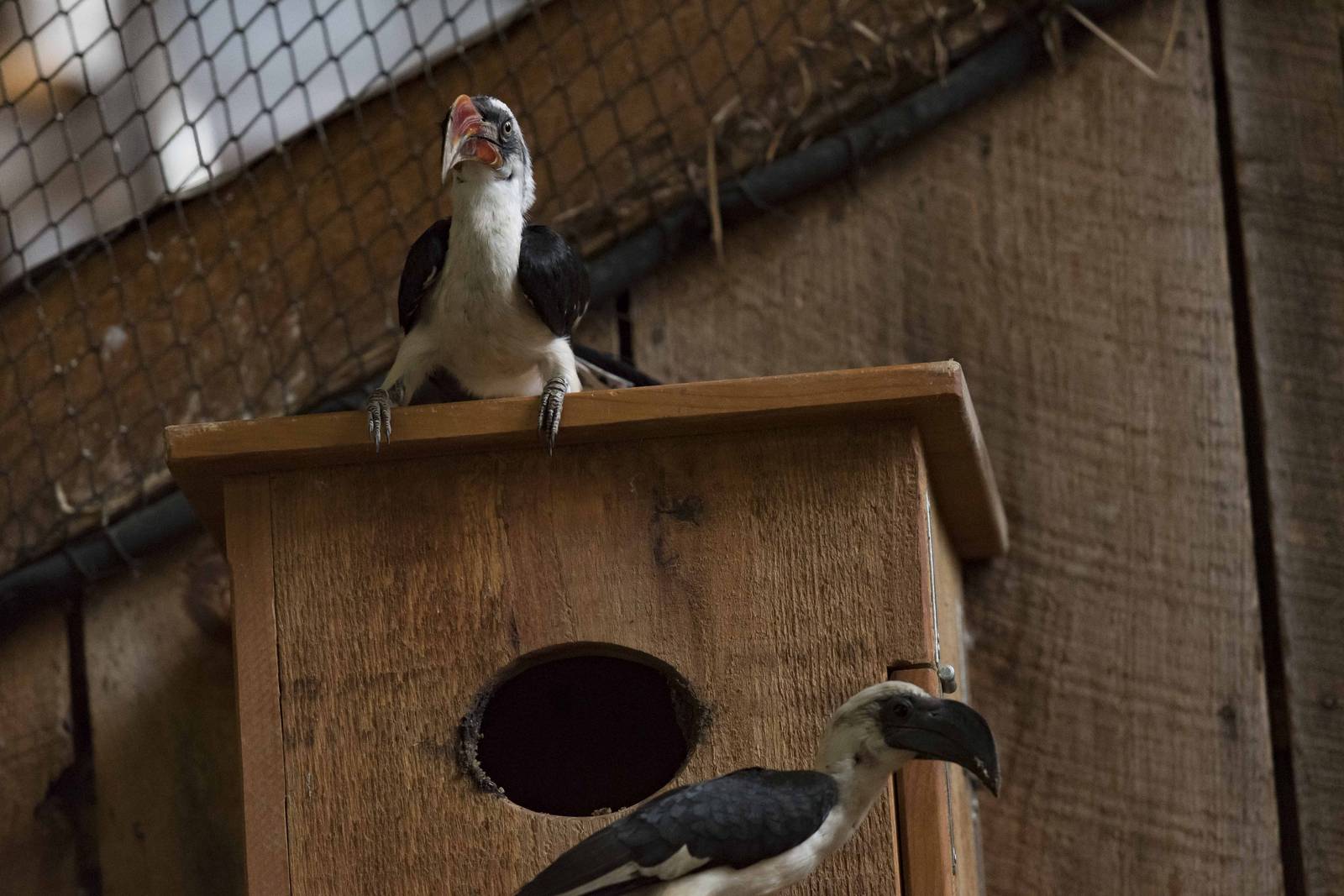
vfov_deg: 5.2
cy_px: 448
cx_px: 672
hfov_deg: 7.8
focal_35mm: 262
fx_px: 9800
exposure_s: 1/1000
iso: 2500
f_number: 2.8
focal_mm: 175
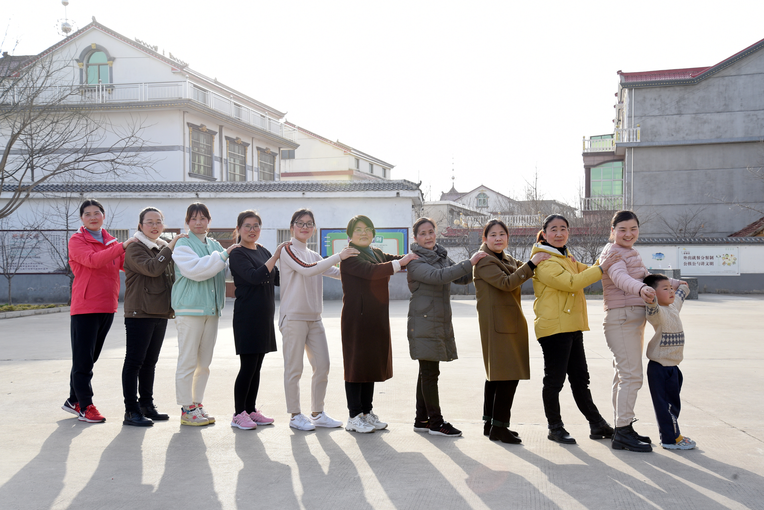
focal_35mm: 42
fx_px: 892
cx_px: 382
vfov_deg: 31.9
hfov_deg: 46.4
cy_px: 255
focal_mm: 42
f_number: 8
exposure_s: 1/320
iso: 500
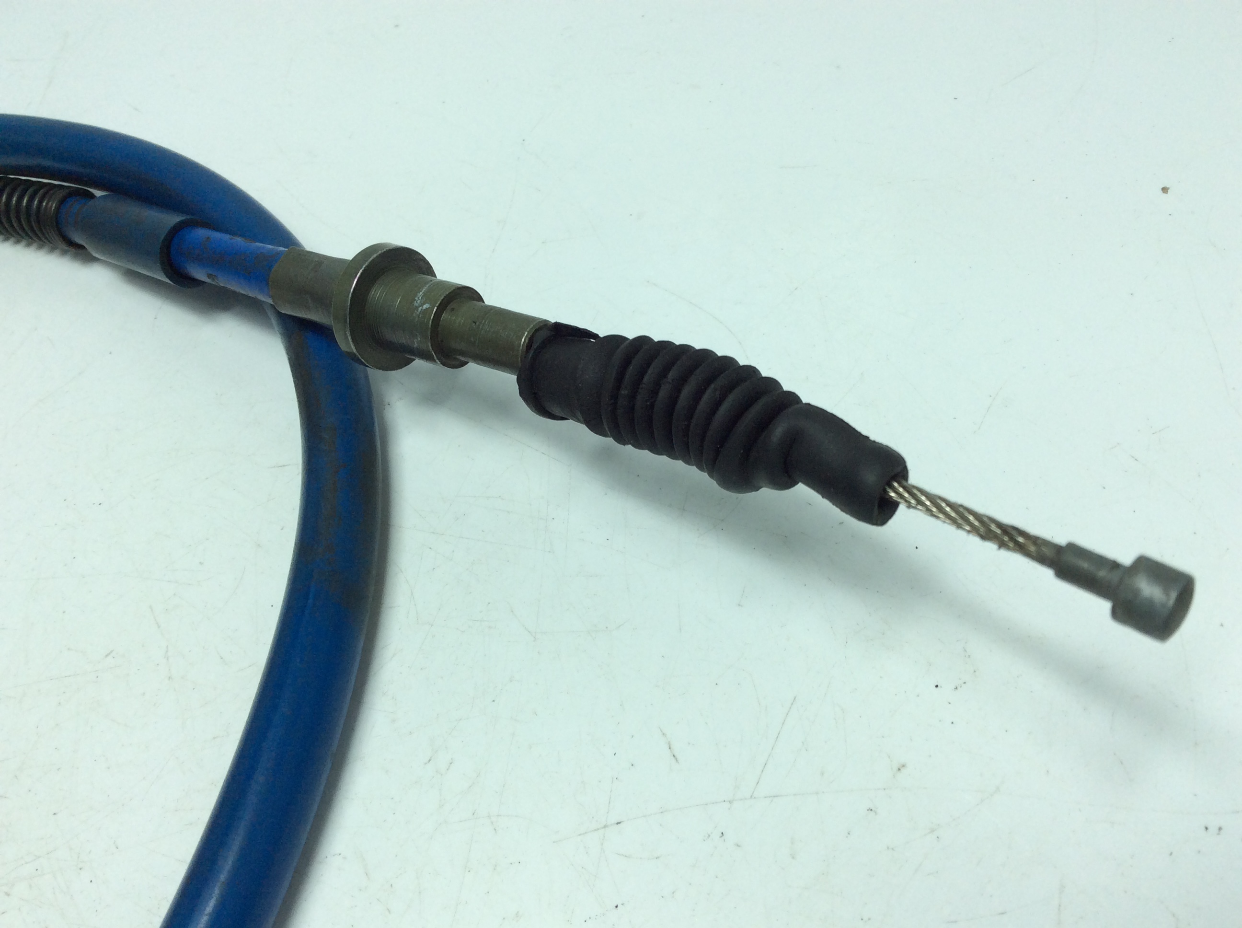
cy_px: 464
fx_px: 1146
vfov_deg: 44.1
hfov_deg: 56.9
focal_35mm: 32
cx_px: 621
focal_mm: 3.3
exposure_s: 1/545
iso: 32
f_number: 2.4
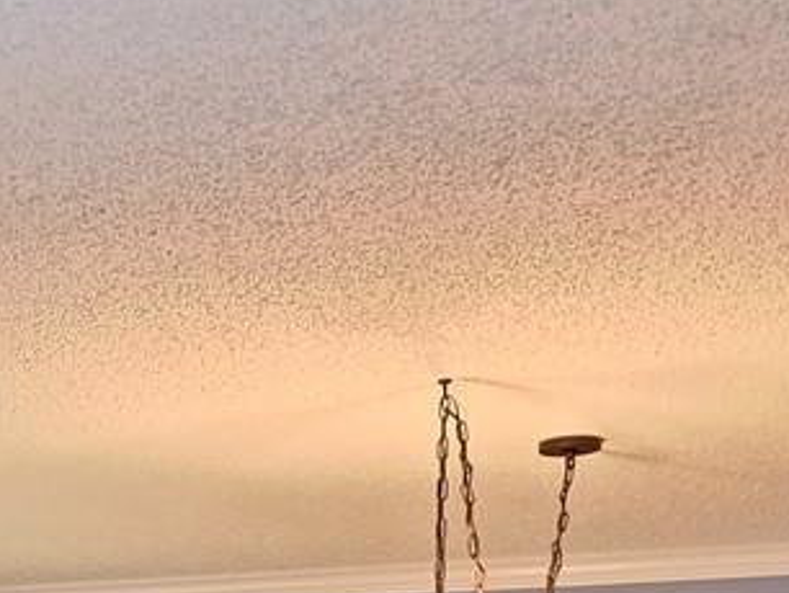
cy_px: 908
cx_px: -211
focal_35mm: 87
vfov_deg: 15.6
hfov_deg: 20.7
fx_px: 1985
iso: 320
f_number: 1.8
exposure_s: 1/39
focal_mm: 5.4
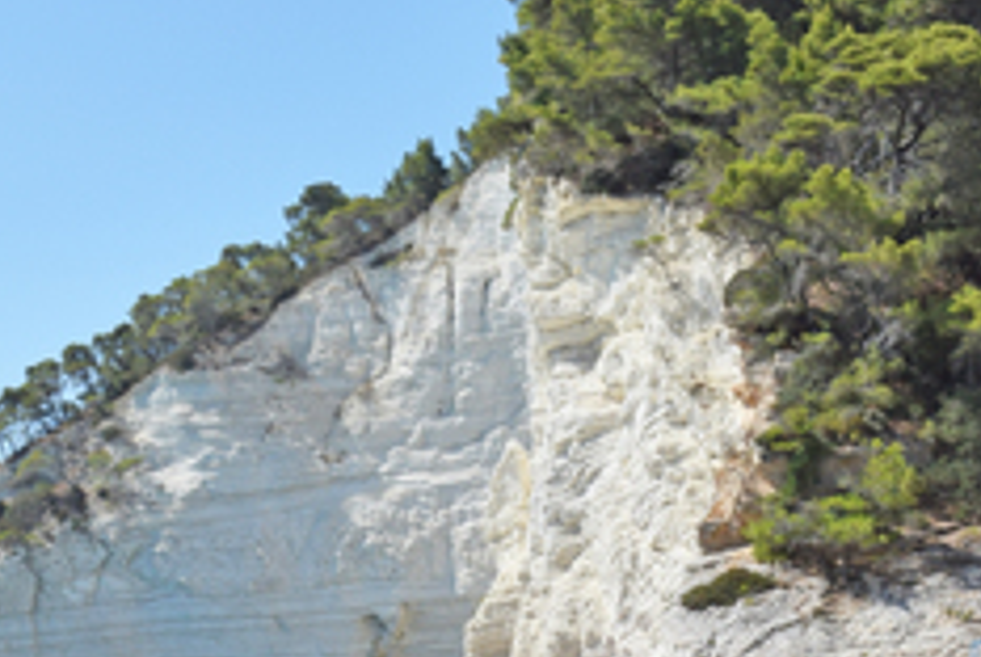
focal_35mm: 108
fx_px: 2947
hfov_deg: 18.9
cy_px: 705
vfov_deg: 12.5
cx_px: 640
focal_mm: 24
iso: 200
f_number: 14
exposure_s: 1/200
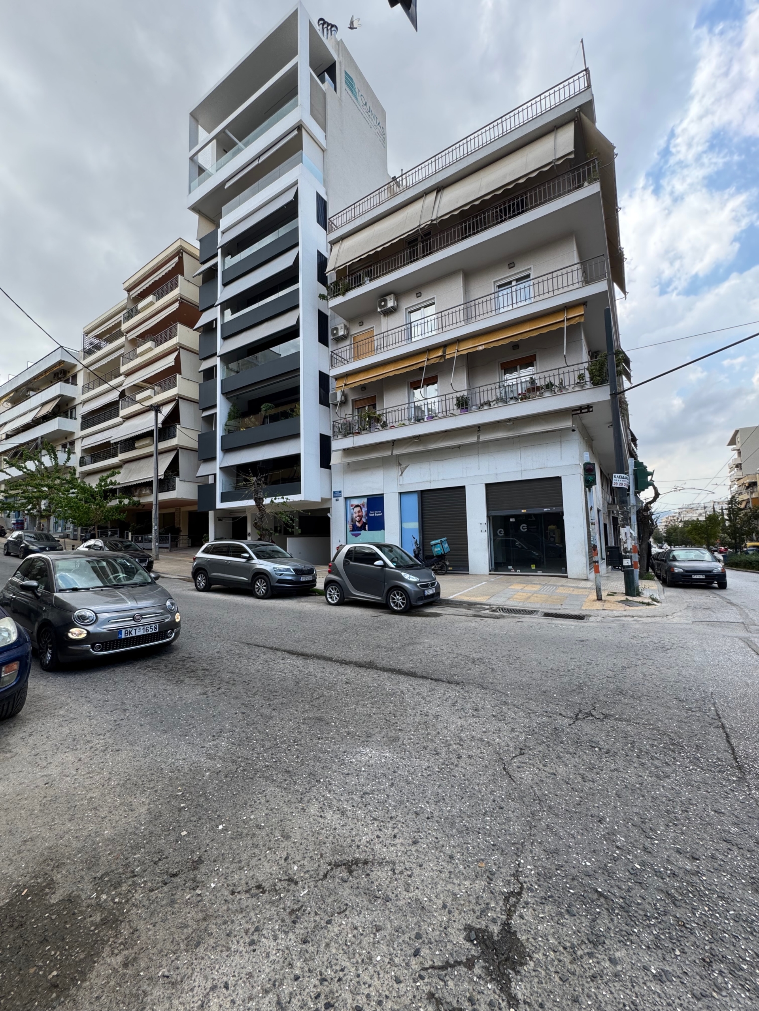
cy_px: 506
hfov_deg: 85.7
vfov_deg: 102.1
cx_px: 380
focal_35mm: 14
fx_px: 409
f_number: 2.2
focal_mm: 2.22
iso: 40
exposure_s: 1/364
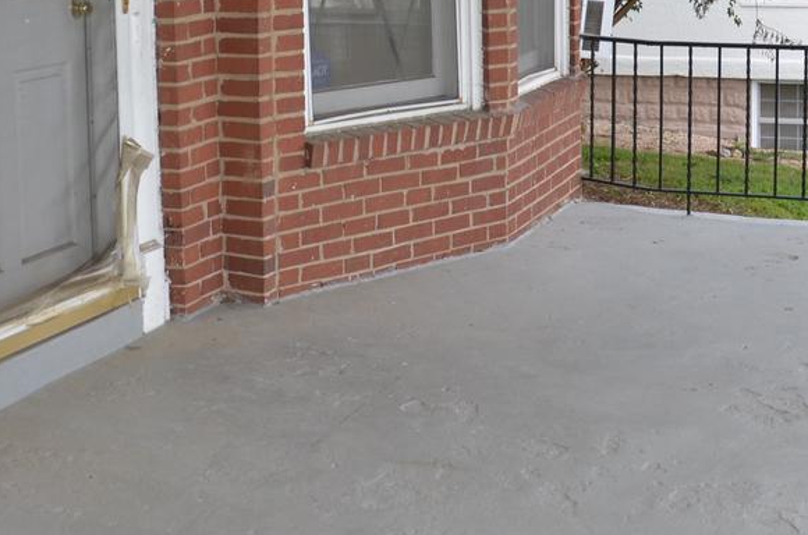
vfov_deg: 19.5
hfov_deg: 30.1
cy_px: -36
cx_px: 330
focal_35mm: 67
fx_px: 1500
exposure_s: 1/250
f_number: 4
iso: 125
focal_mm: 18
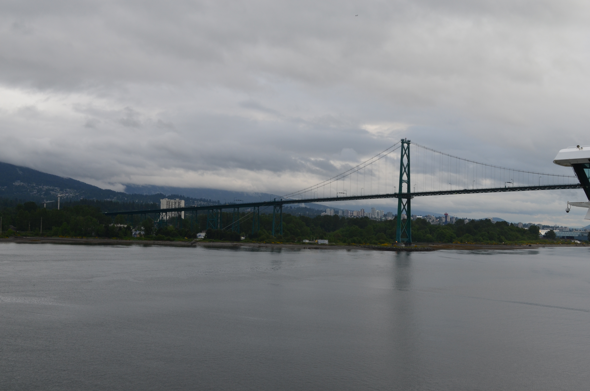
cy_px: 196
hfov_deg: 43.7
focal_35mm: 45
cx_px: 295
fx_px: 736
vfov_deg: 29.7
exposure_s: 1/60
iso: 320
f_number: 10
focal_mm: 30
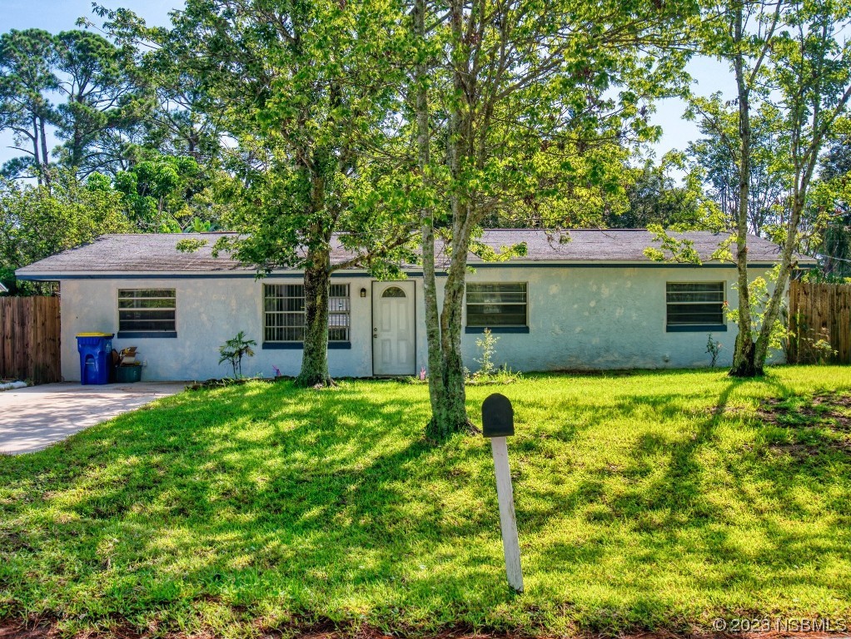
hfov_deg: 51.3
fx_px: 886
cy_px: 320
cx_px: 426
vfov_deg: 39.7
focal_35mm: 36
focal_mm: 18
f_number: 8
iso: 200
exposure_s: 1/125
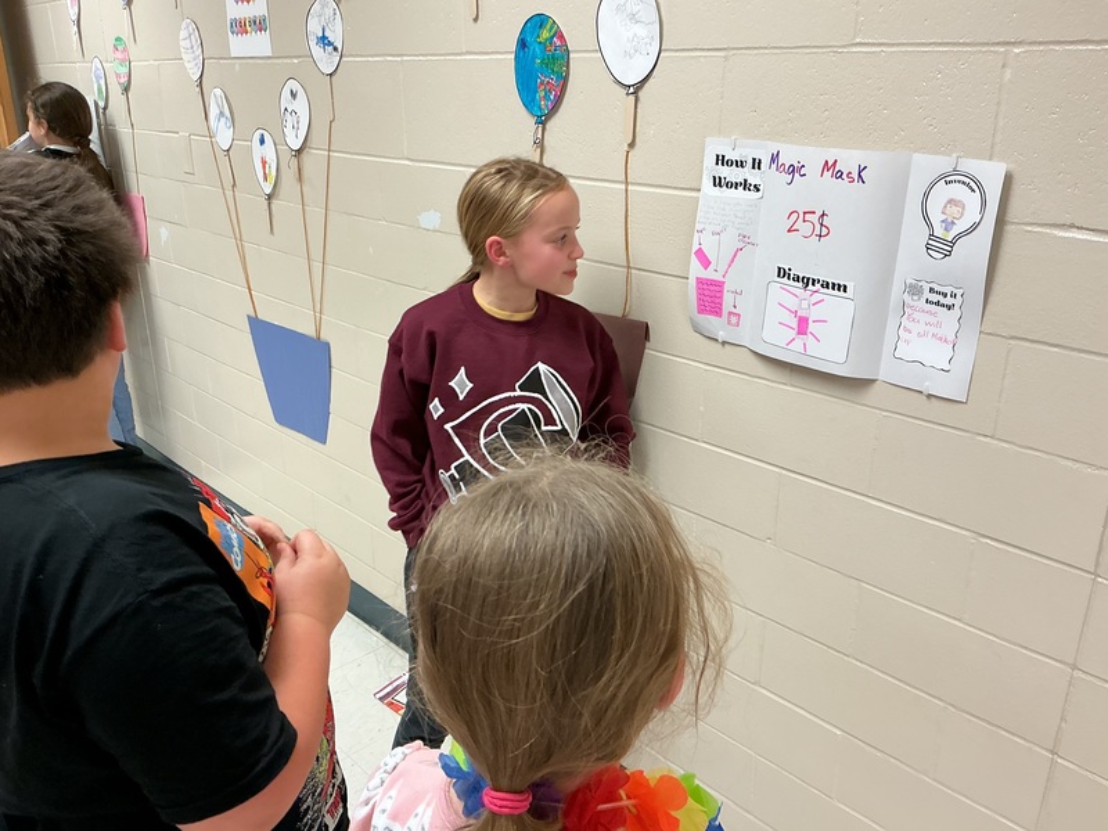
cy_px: 416
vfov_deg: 48.2
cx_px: 554
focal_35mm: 29
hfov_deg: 61.7
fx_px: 928
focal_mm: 3
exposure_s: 1/60
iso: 64
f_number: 1.8
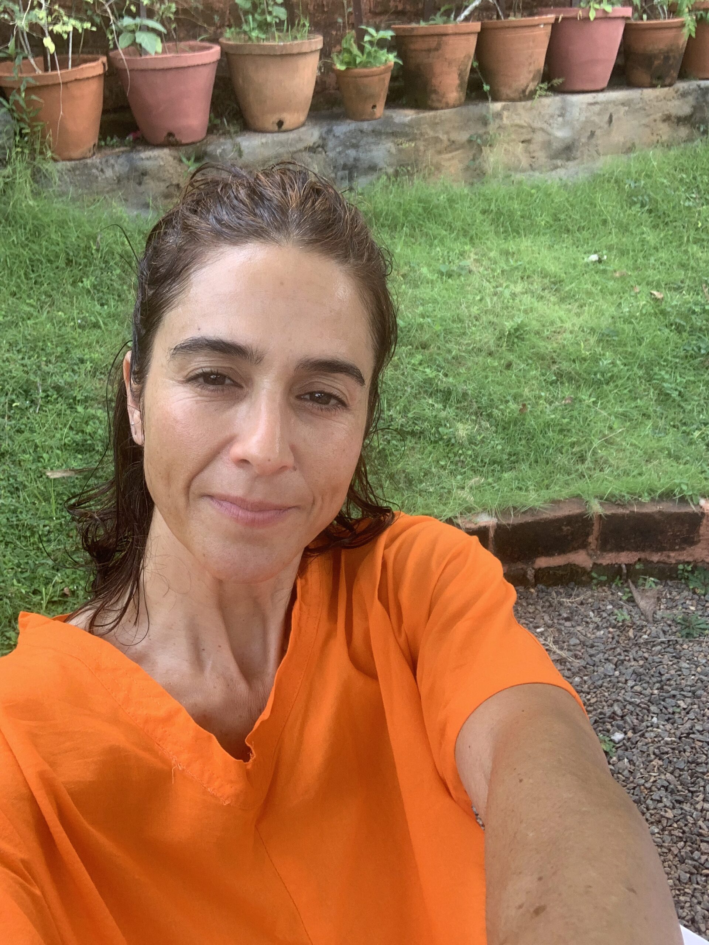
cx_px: 354
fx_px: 874
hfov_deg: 44.2
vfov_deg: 56.8
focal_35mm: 32
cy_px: 472
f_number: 2.2
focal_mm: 2.87
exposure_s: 1/121
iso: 40
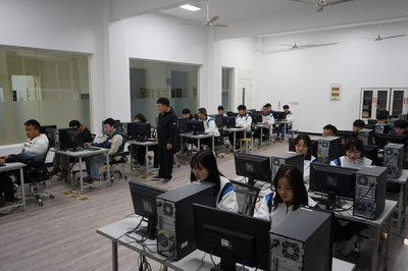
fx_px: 317
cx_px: 204
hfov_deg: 65.5
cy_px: 136
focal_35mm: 28
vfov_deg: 46.3
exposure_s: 1/60
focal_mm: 28
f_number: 5
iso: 800
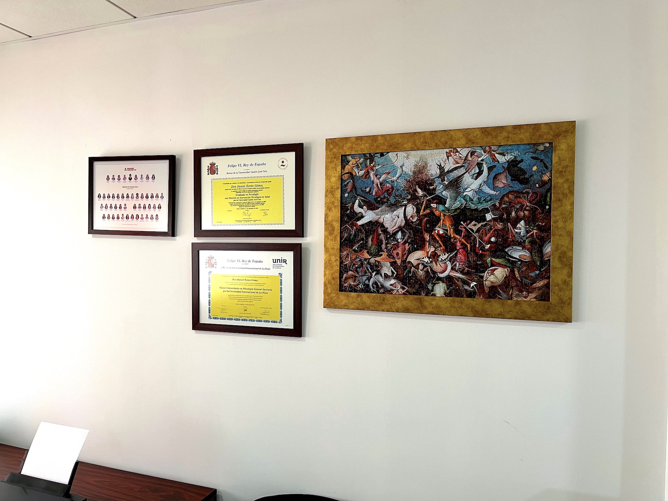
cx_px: 334
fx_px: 502
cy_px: 250
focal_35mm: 26
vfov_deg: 53.1
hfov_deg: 67.3
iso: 80
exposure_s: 1/50
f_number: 1.6
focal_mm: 5.1
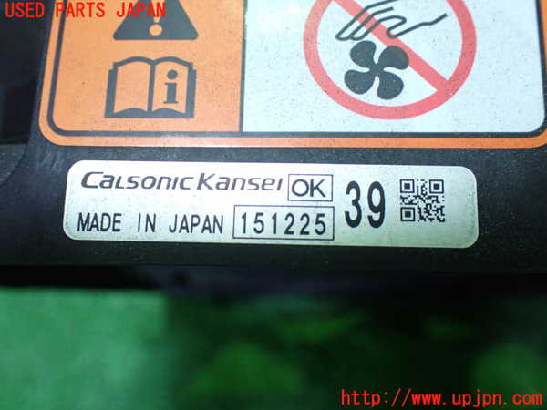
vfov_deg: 39.7
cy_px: 205
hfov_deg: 51.4
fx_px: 569
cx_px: 274
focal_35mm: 36
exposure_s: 1/100
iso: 800
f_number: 2.5
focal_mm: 6.37
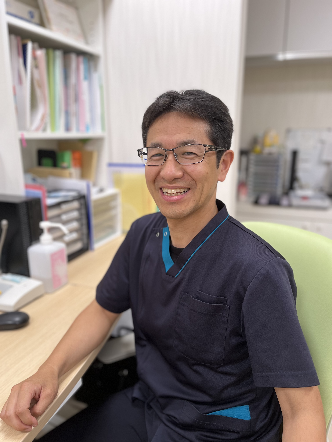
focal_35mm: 26
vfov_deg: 67.3
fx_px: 332
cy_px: 221
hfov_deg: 53.1
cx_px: 166
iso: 100
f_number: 1.6
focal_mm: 5.1
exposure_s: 1/121
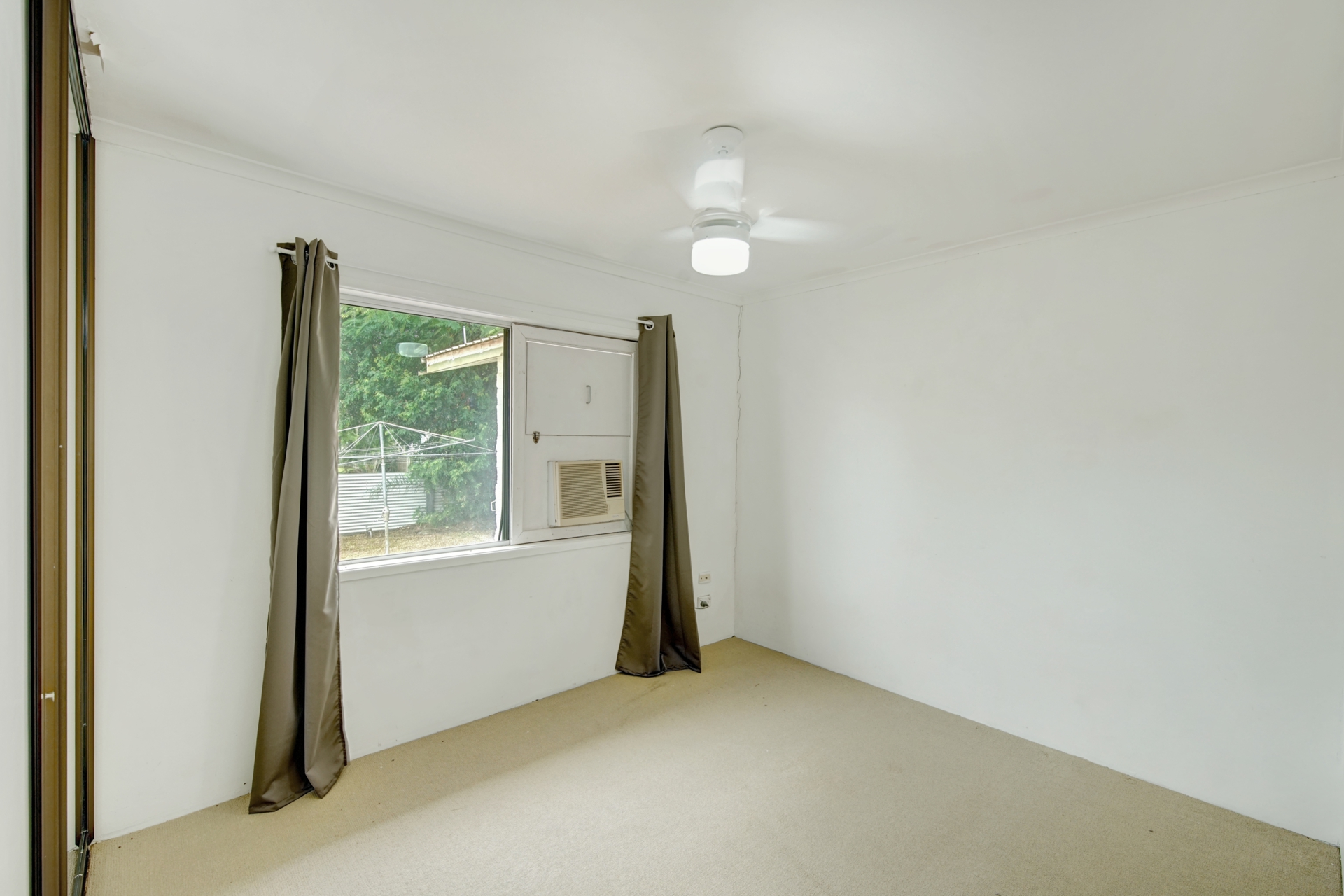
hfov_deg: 100.4
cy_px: 448
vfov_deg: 77.3
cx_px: 672
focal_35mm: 15
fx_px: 560
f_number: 8
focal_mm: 15
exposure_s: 1/15
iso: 800
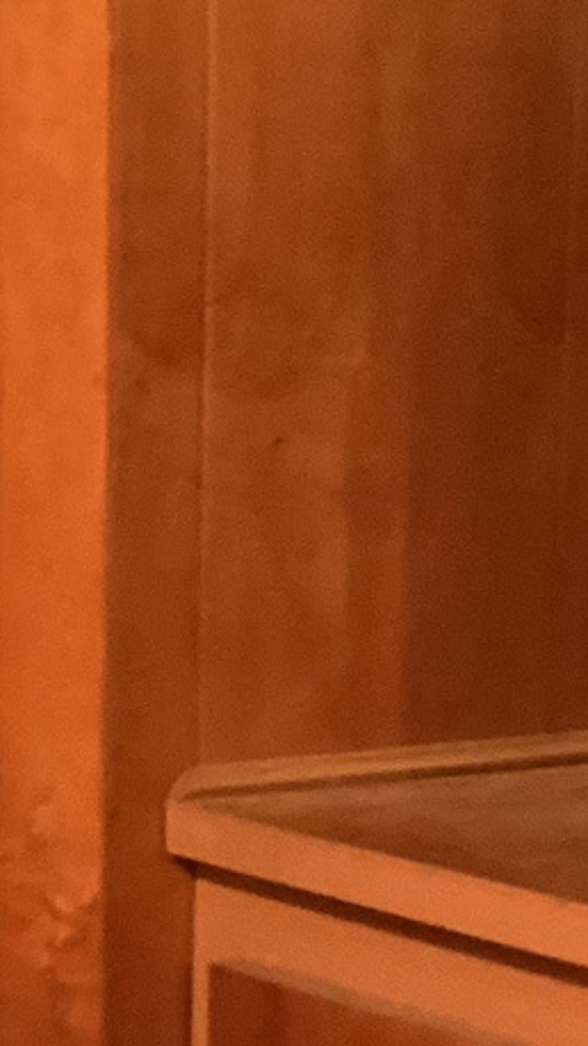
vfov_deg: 18.8
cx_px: 704
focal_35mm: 113
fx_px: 3134
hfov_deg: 10.5
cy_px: 811
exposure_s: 1/60
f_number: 2.4
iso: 320
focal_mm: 3.3
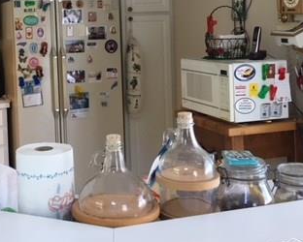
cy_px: 45
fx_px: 520
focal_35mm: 58
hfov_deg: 31.9
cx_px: 79
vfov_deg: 25.7
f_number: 2.2
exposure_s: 1/30
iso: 50
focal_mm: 4.15
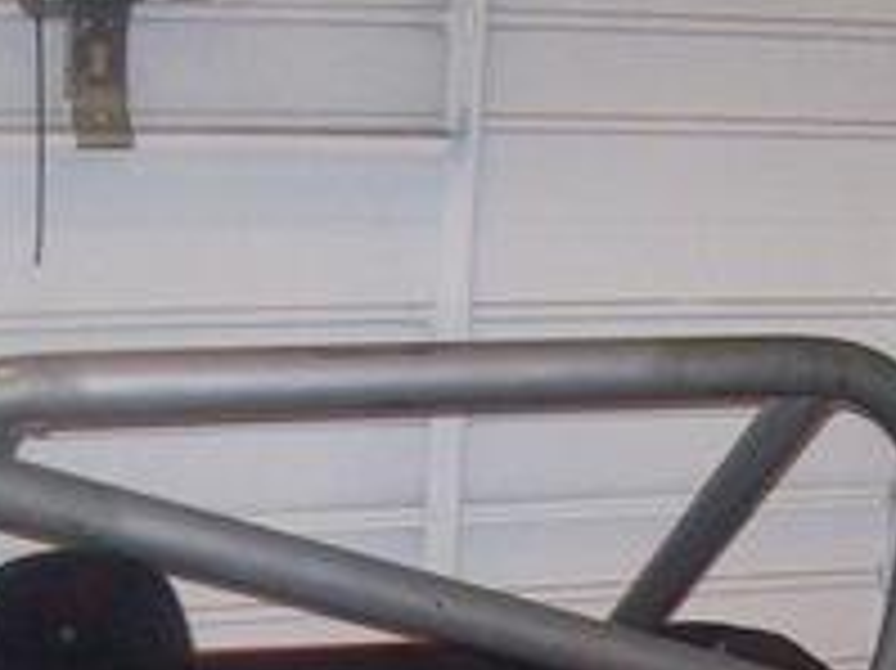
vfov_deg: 12.1
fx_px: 3001
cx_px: 689
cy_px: 1039
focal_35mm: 116
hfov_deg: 16.9
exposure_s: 1/64
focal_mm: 6
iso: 200
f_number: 2.7
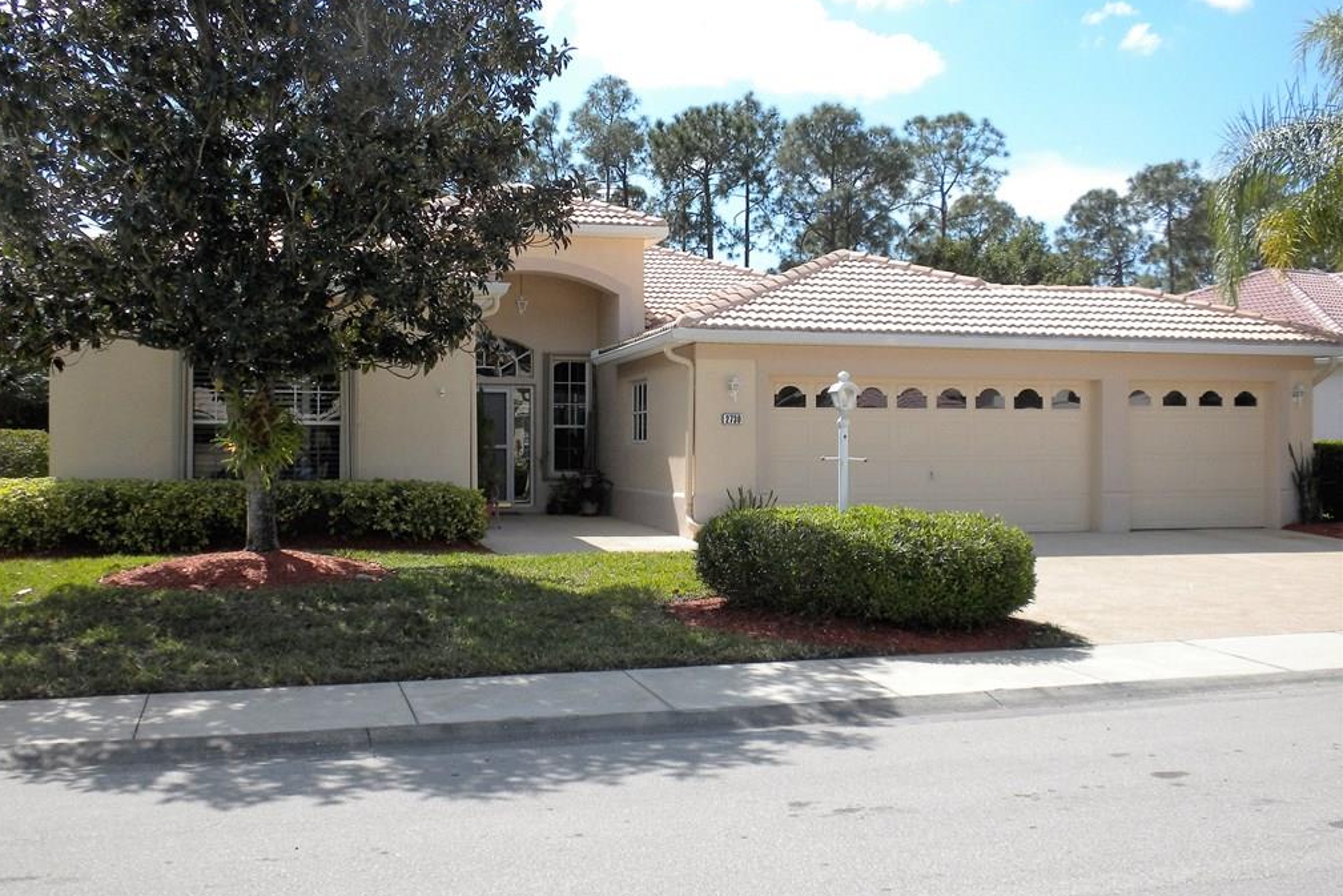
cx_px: 664
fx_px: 1455
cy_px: 433
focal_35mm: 39
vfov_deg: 34.2
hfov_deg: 49.5
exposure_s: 1/88
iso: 64
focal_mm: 6.6
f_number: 10
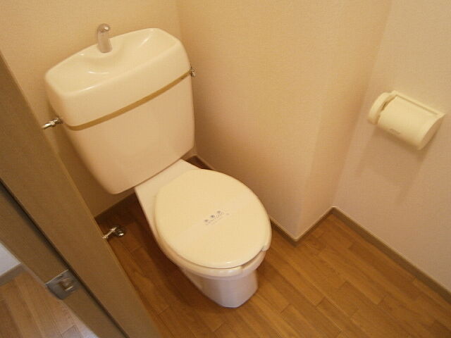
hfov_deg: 67.3
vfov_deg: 53.1
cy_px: 169
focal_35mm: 26
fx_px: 339
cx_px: 226
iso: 125
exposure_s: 1/6
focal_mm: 4.7
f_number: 2.8
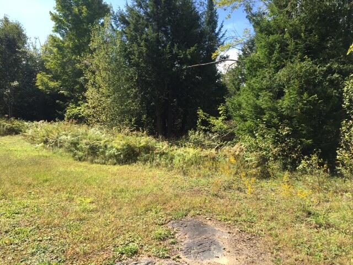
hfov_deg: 61.7
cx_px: 176
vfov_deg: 48.2
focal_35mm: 29
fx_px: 296
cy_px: 132
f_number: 2.2
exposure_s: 1/651
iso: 25
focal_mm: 4.15
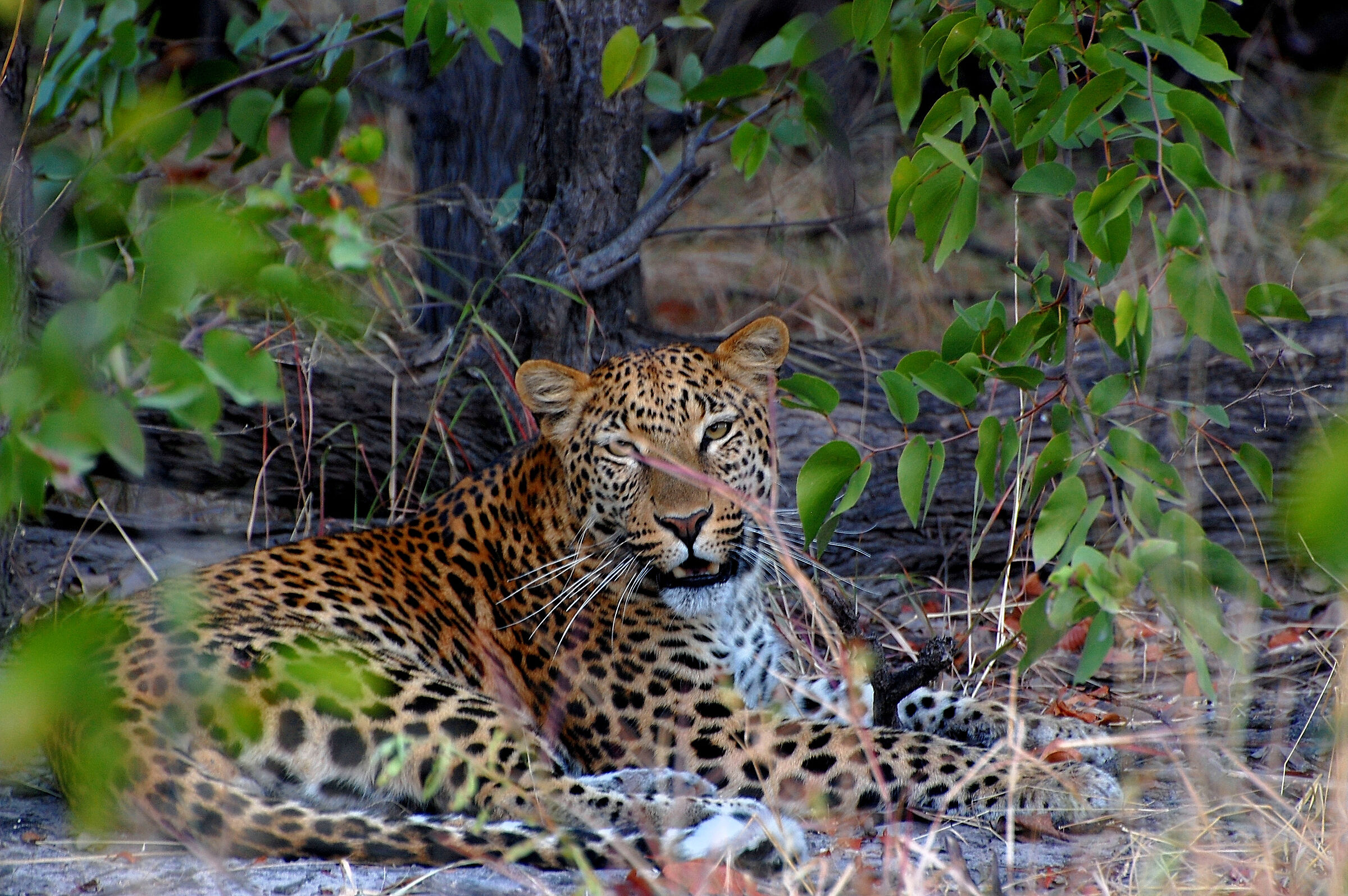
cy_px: 448
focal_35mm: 450
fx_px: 16836
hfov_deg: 4.6
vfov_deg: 3.0
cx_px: 674
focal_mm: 300
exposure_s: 1/30
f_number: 5.6
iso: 200
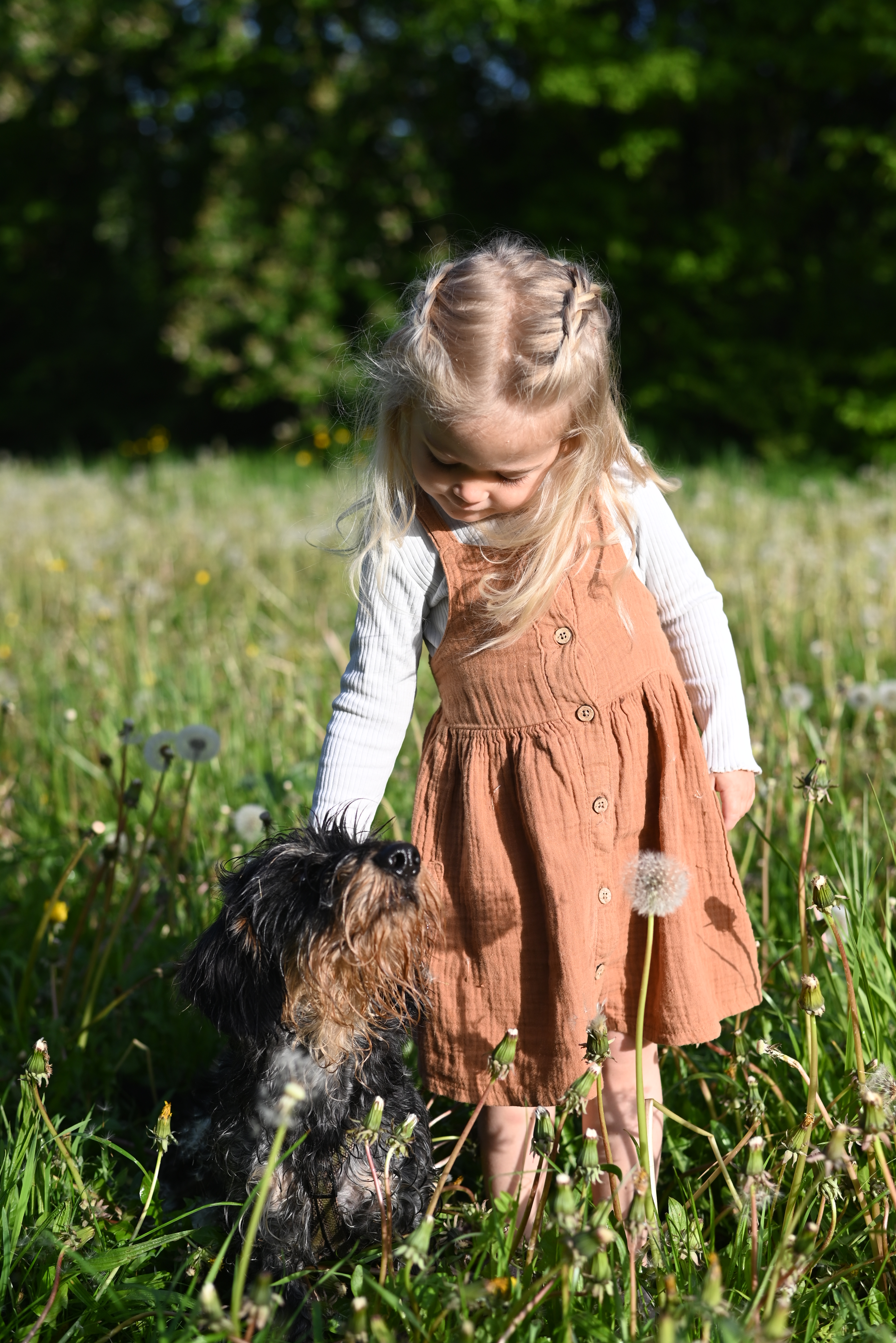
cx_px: 448
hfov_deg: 27.0
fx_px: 1865
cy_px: 672
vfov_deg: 39.6
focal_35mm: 50
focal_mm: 50
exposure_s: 1/2500
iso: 320
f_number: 3.5
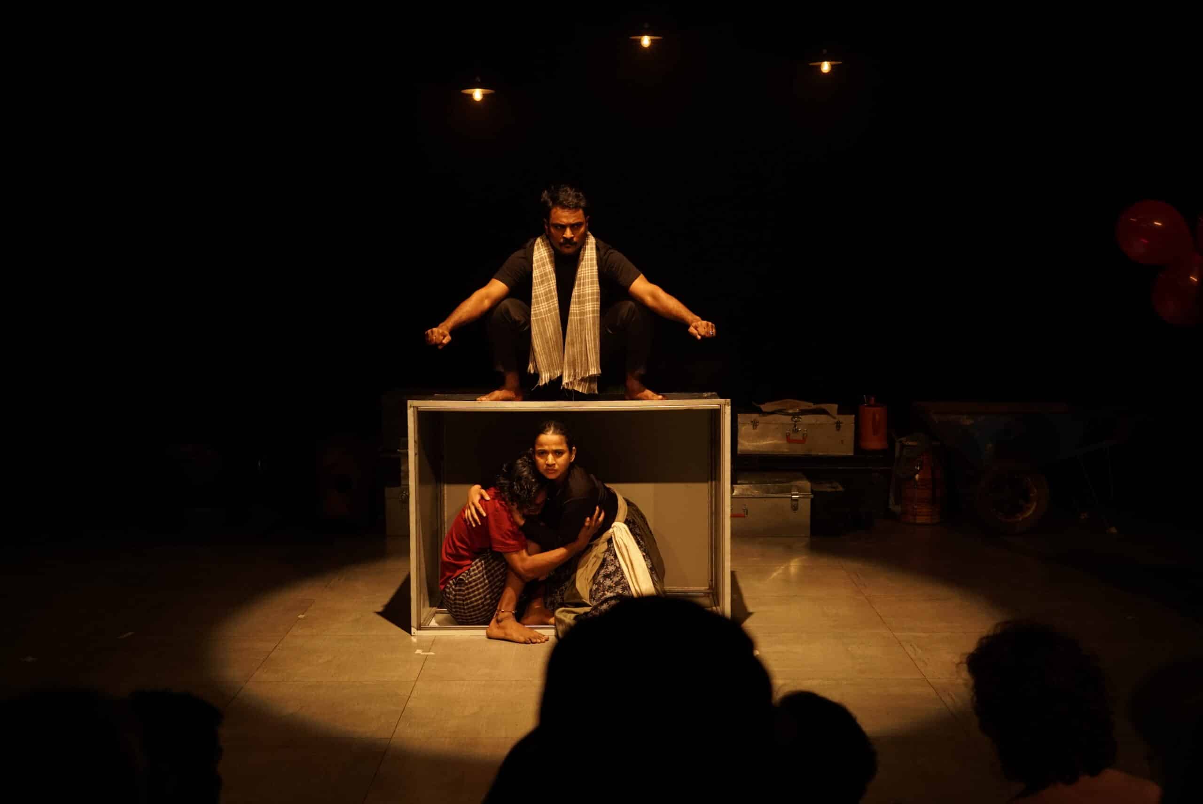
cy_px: 402
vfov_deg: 32.7
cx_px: 602
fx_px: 1371
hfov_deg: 47.4
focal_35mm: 41
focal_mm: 41
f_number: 4
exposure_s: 1/50
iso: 2500
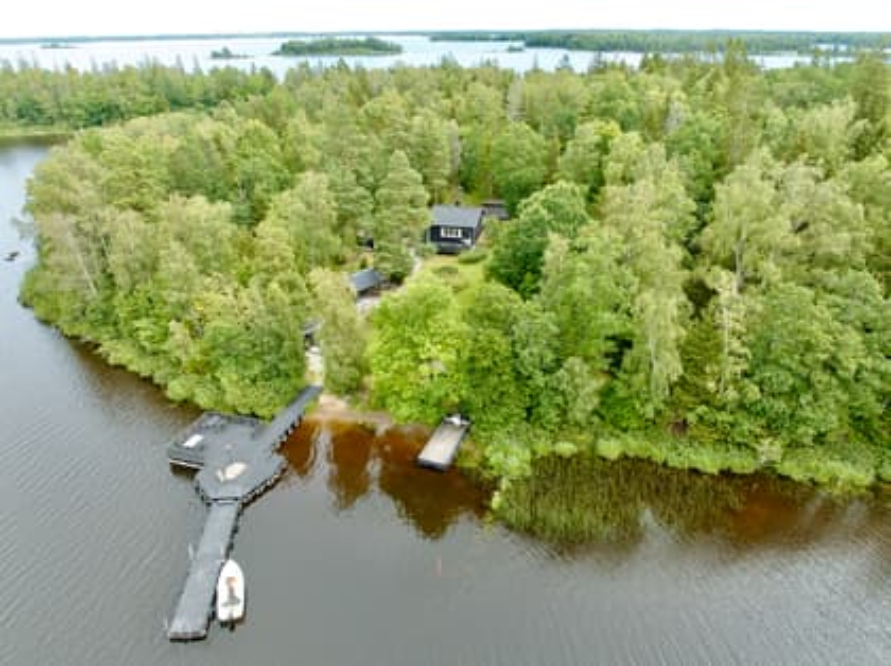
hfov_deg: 71.7
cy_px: 333
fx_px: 617
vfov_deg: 56.7
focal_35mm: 24
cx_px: 446
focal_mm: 12.29
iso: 330
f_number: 2.8
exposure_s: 1/1250
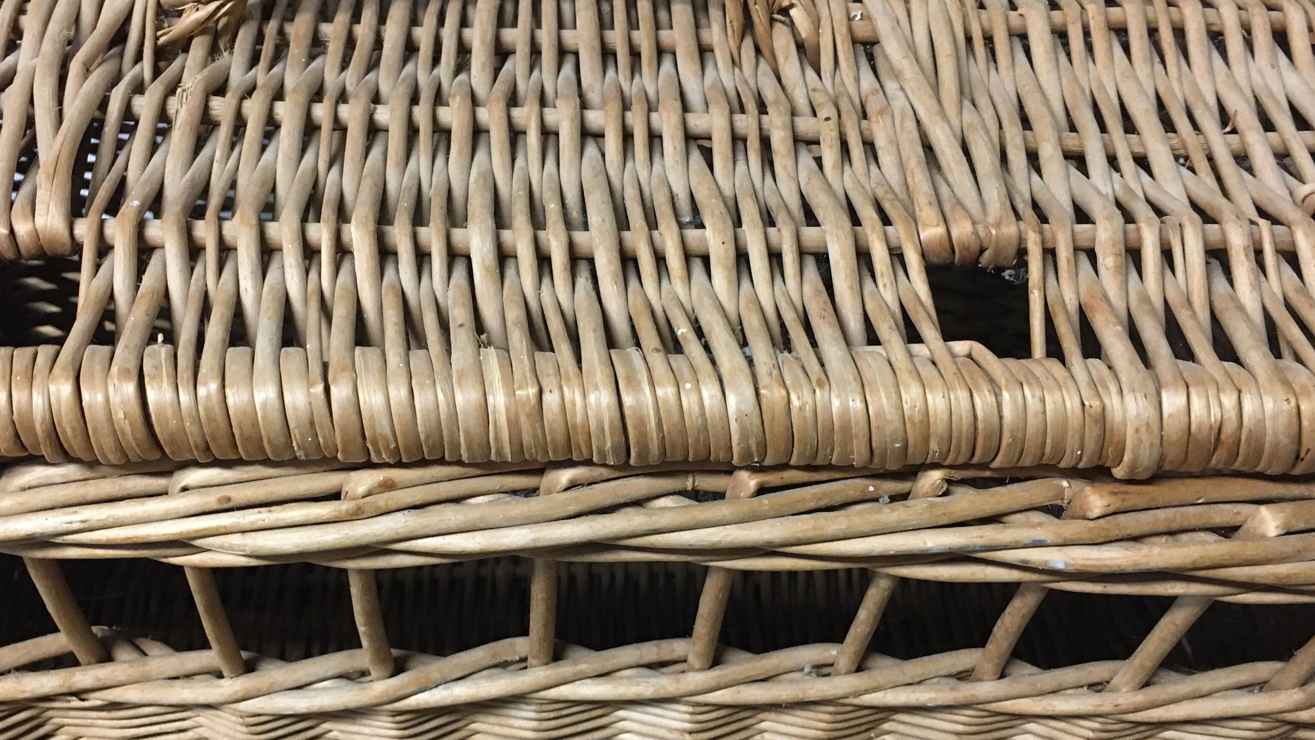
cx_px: 573
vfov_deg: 29.0
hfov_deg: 49.3
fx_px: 1430
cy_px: 367
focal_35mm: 41
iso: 200
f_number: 2.2
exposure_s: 1/20
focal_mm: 4.15
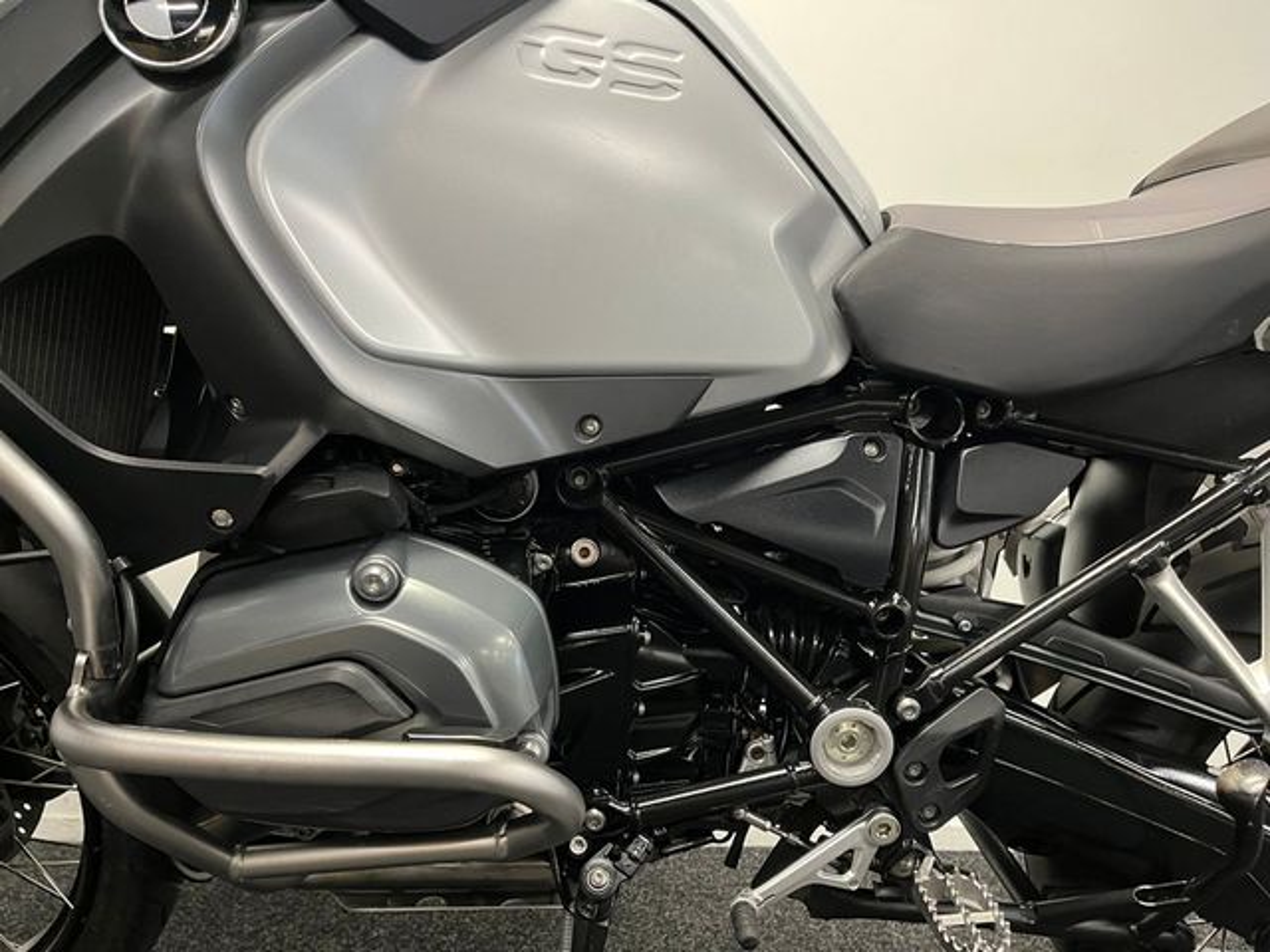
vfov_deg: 53.1
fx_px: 954
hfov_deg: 67.3
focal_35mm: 26
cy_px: 476
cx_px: 635
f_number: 1.6
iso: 250
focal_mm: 5.1
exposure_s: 1/50
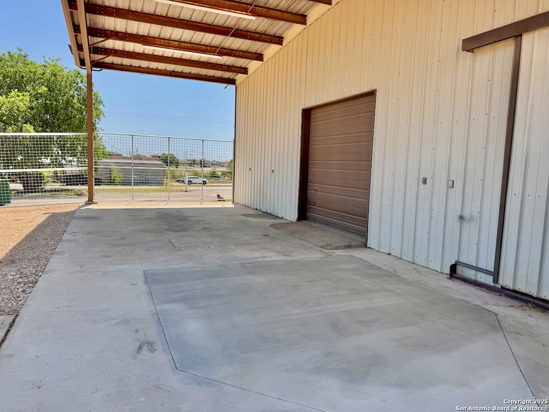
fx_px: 381
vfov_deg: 56.8
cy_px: 206
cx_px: 274
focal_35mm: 24
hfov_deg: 71.6
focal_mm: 6.76
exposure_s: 1/2604
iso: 80
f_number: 1.78
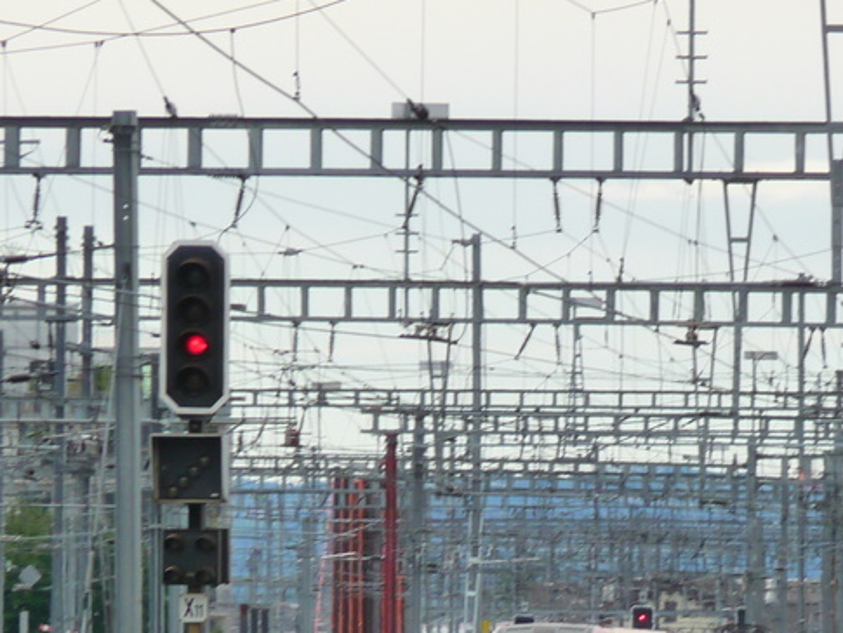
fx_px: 14055
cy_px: 544
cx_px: 601
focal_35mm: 577
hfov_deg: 3.4
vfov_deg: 2.6
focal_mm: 47
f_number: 4.9
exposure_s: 1/400
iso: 160
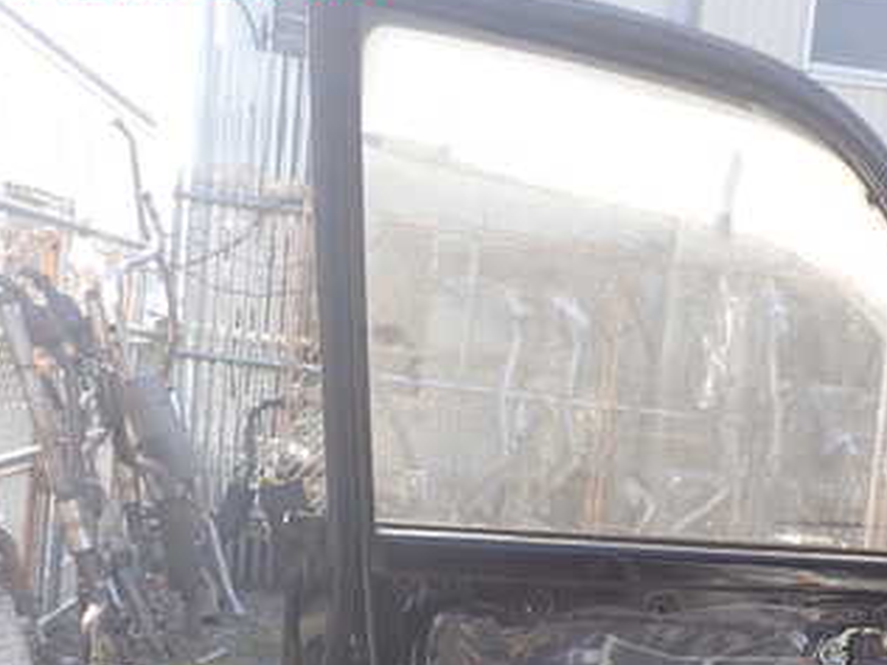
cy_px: 570
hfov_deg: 32.9
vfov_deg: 25.1
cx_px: 696
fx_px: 1461
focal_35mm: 57
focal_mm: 5.4
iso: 100
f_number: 3.2
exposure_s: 1/200
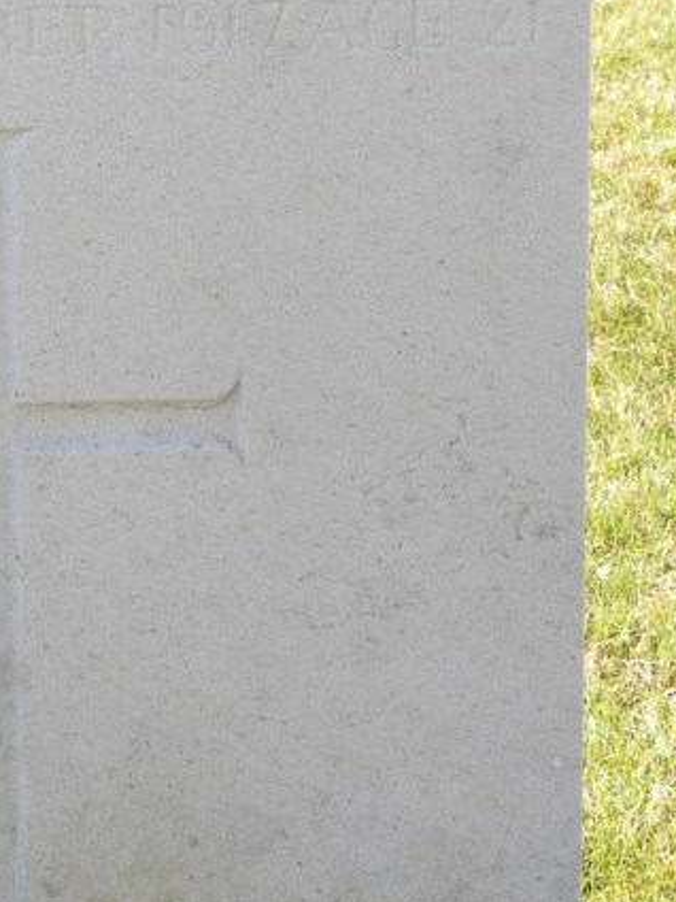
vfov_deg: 13.8
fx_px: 3645
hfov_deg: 10.5
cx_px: -4
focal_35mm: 140
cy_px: -91
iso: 64
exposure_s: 1/164
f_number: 4.5
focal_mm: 10.3
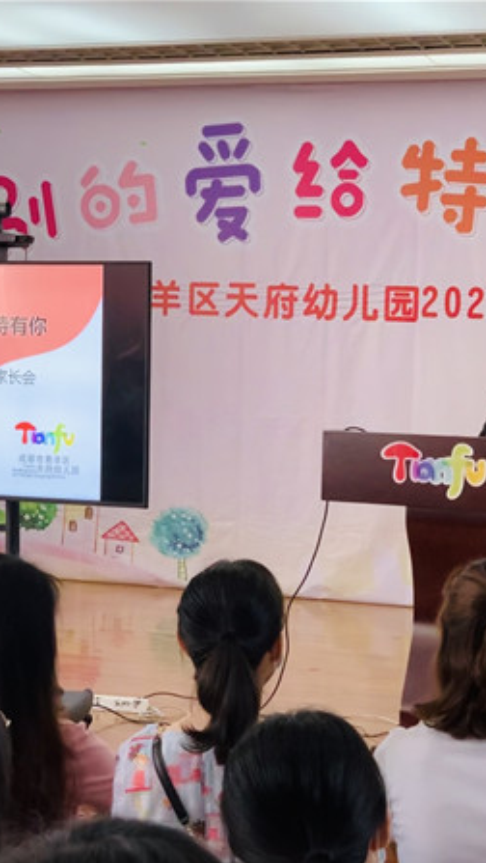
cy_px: 432
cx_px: 228
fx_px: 1738
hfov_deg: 15.9
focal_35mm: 76
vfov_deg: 27.9
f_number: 2.4
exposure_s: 1/60
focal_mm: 6
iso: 125
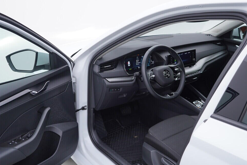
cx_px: 123
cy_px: 83
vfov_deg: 35.1
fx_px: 261
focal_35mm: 38
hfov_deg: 50.7
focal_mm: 24
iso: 125
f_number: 3.5
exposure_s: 1/60
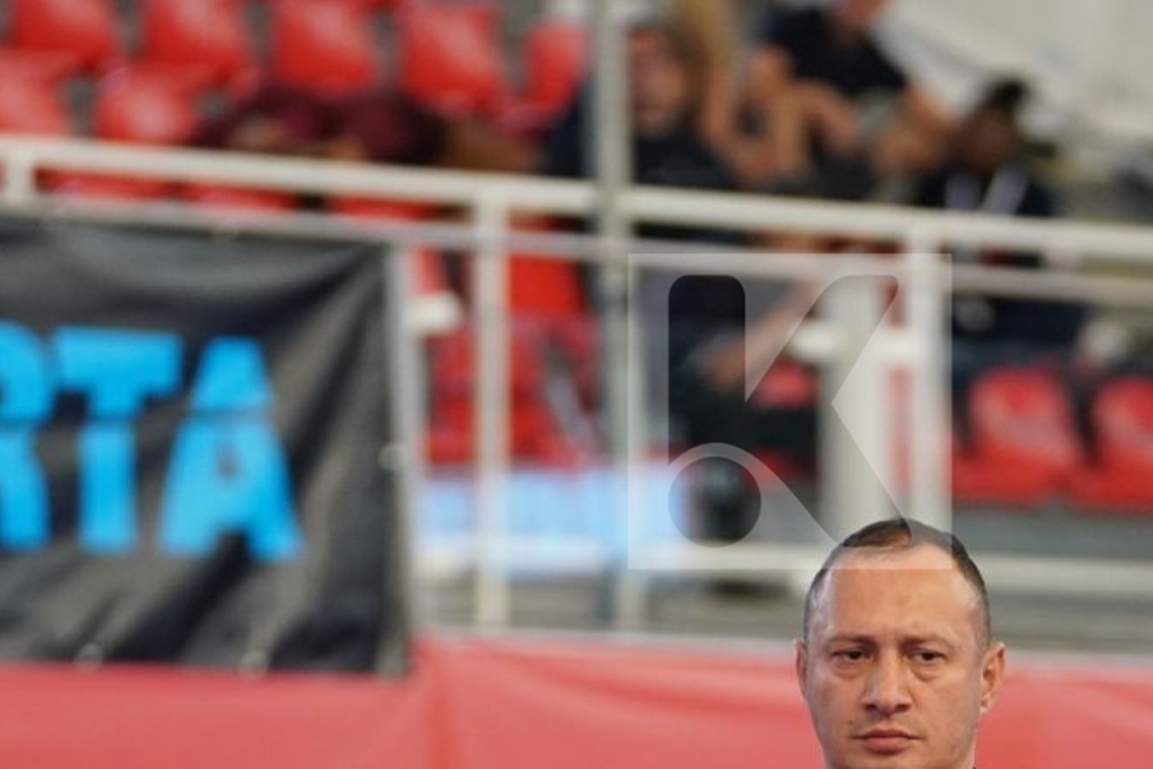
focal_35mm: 366
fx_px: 11724
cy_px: 1026
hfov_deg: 5.6
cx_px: 790
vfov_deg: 3.7
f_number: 2.8
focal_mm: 135
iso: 2000
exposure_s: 1/800
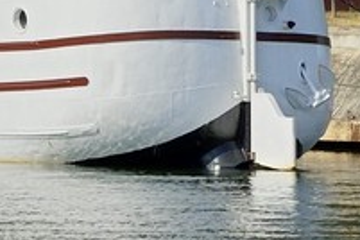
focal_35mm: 462
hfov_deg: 4.2
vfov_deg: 2.9
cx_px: -1035
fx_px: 4620
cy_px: -371
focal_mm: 58
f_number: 10
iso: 200
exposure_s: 1/400
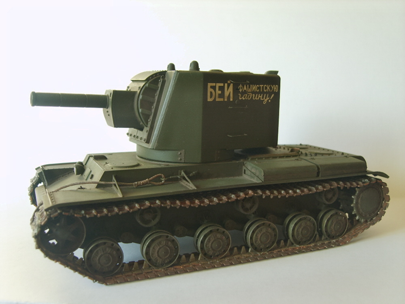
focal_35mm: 35
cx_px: 202
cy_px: 152
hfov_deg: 52.6
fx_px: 409
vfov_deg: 40.7
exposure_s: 1/30
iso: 50
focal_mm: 7.4
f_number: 2.8
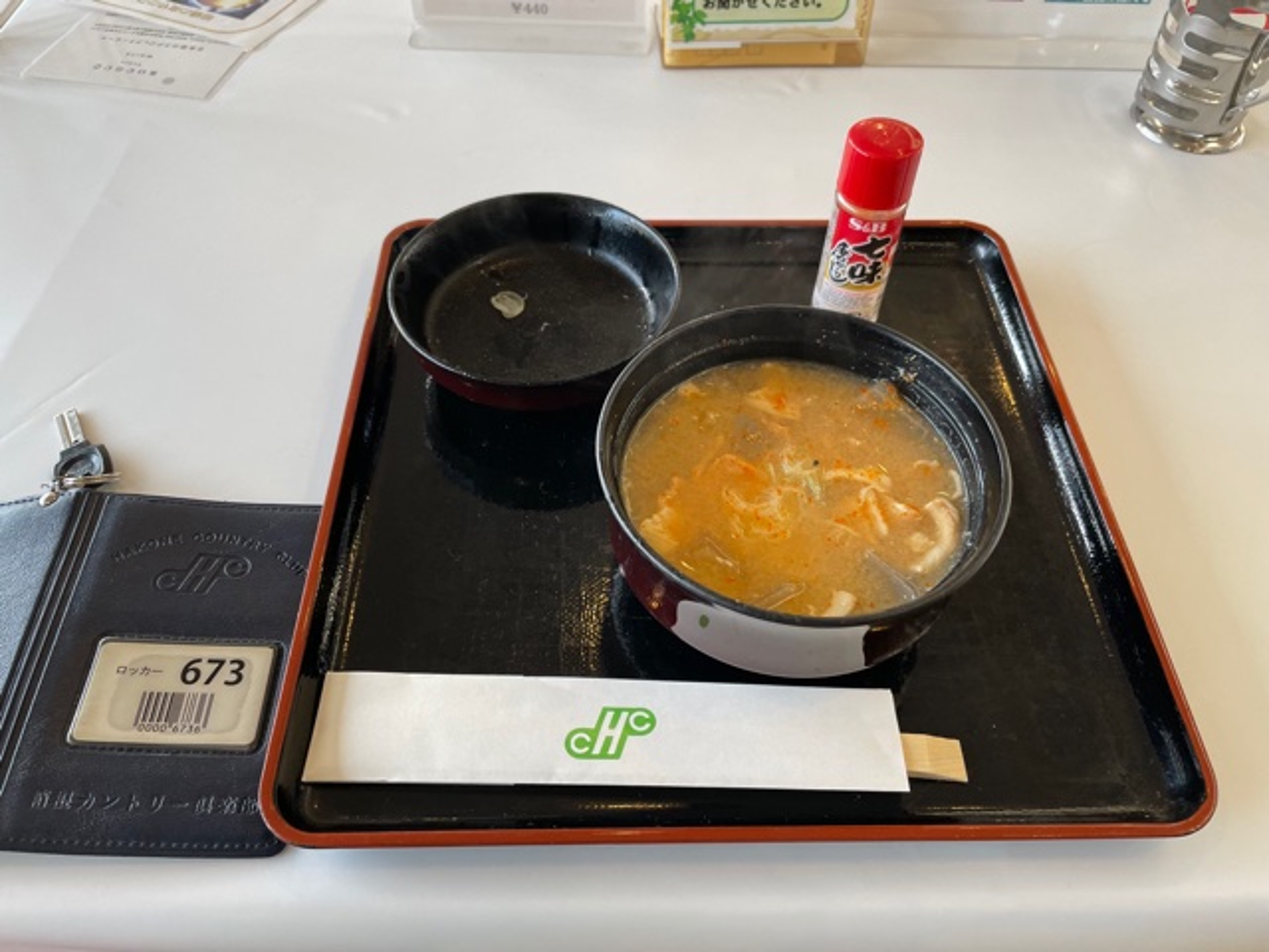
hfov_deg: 67.3
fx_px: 953
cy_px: 476
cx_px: 634
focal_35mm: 26
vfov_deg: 53.1
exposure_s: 1/100
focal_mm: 4.2
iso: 100
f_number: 1.6
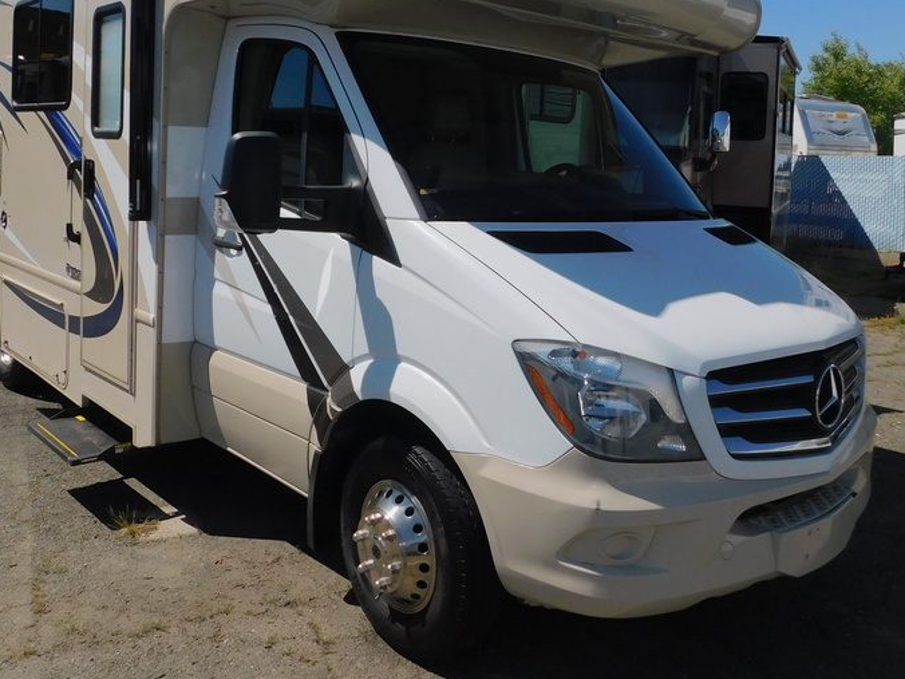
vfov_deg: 41.2
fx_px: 889
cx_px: 462
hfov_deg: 54.0
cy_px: 225
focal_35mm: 34
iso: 125
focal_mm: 4
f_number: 6
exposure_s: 1/800
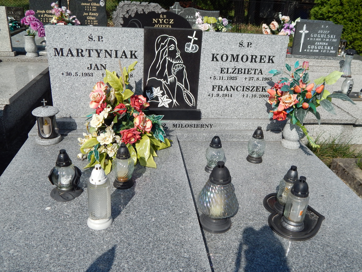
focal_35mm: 31
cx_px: 181
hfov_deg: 58.4
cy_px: 136
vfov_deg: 45.4
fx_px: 324
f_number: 6.5
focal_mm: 5.6
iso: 125
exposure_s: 1/800
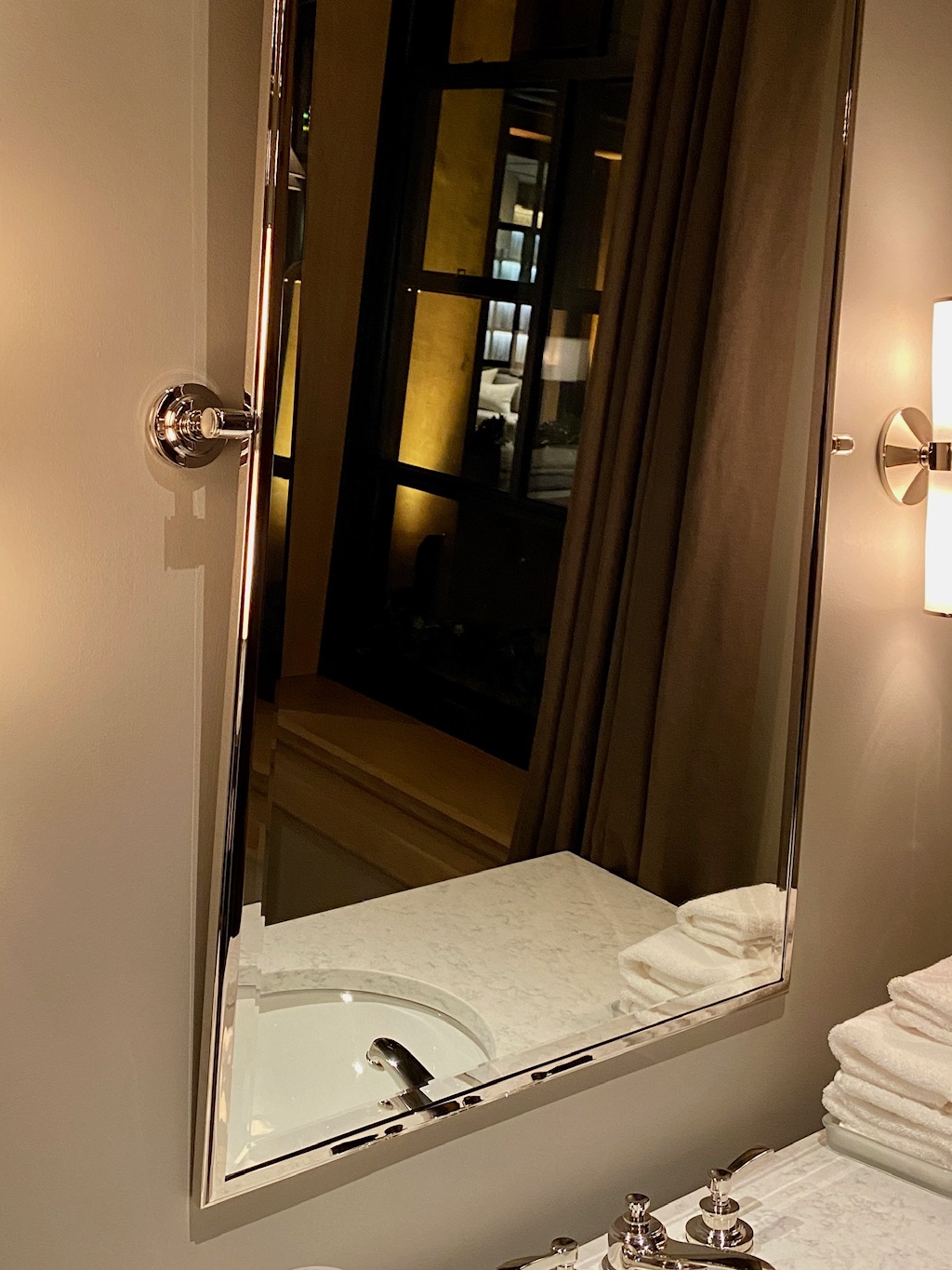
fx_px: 1430
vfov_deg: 47.4
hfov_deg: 36.8
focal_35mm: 39
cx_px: 450
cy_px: 467
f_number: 1.8
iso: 320
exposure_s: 1/60
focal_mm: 4.25
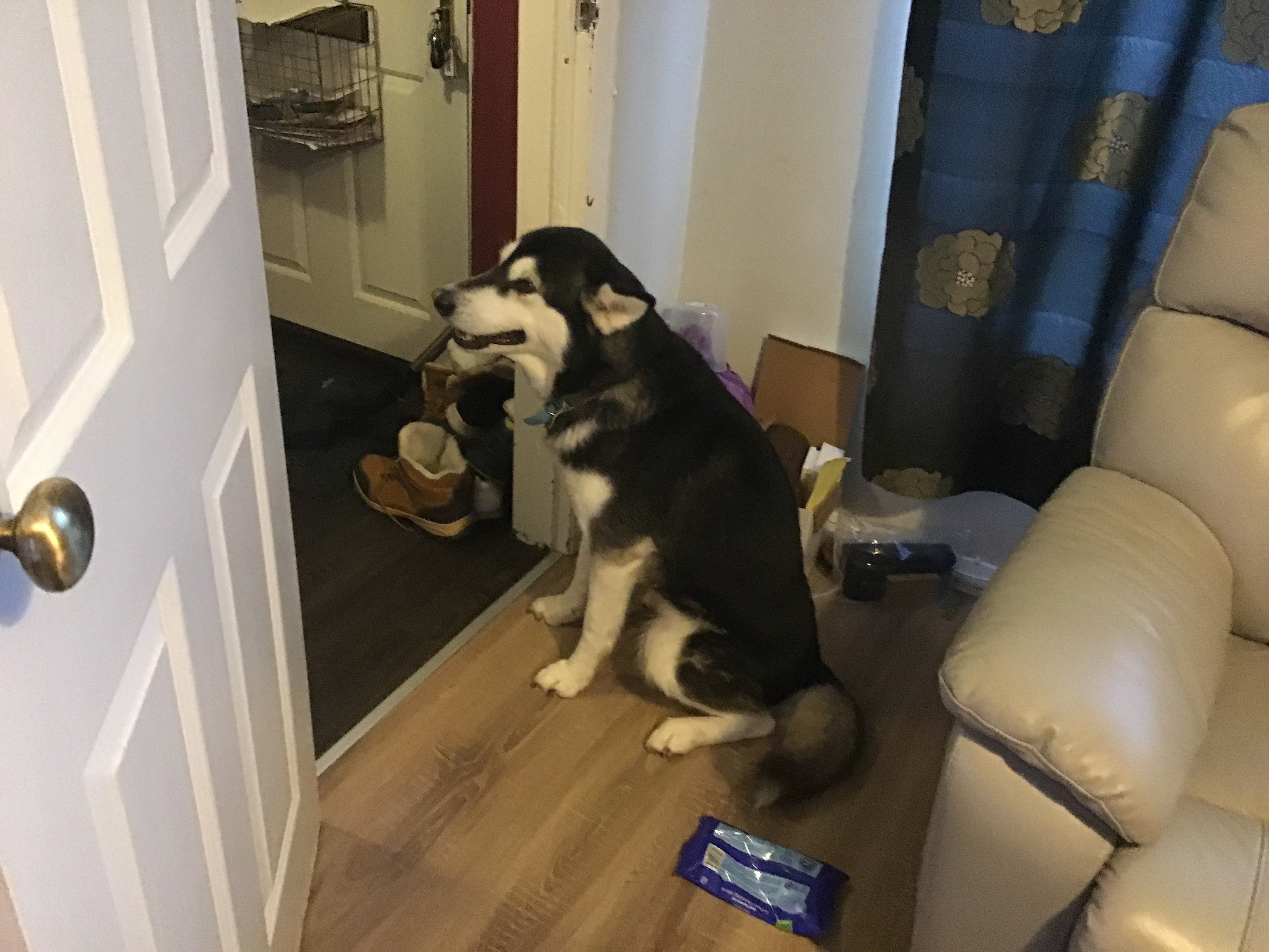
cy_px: 476
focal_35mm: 31
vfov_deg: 45.4
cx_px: 634
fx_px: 1136
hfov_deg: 58.4
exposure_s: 1/17
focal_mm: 3.3
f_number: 2.4
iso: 320
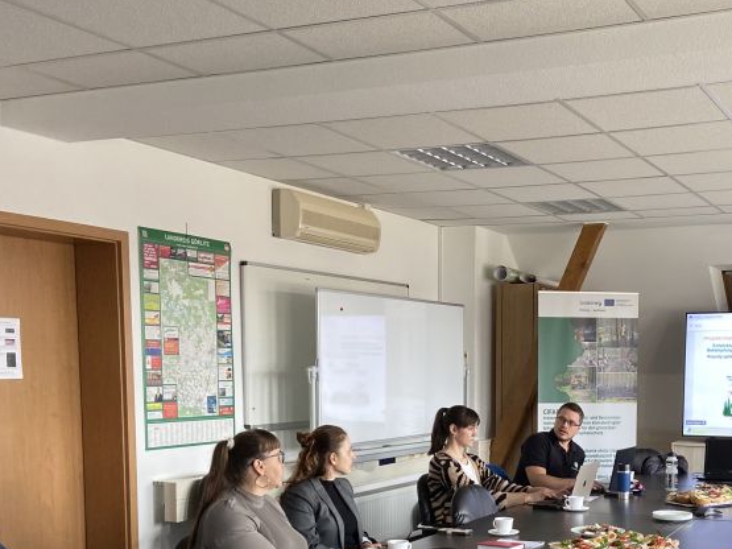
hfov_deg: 38.9
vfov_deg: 29.2
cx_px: 520
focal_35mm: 48
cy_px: 479
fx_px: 1015
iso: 125
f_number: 1.8
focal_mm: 4.25
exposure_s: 1/120
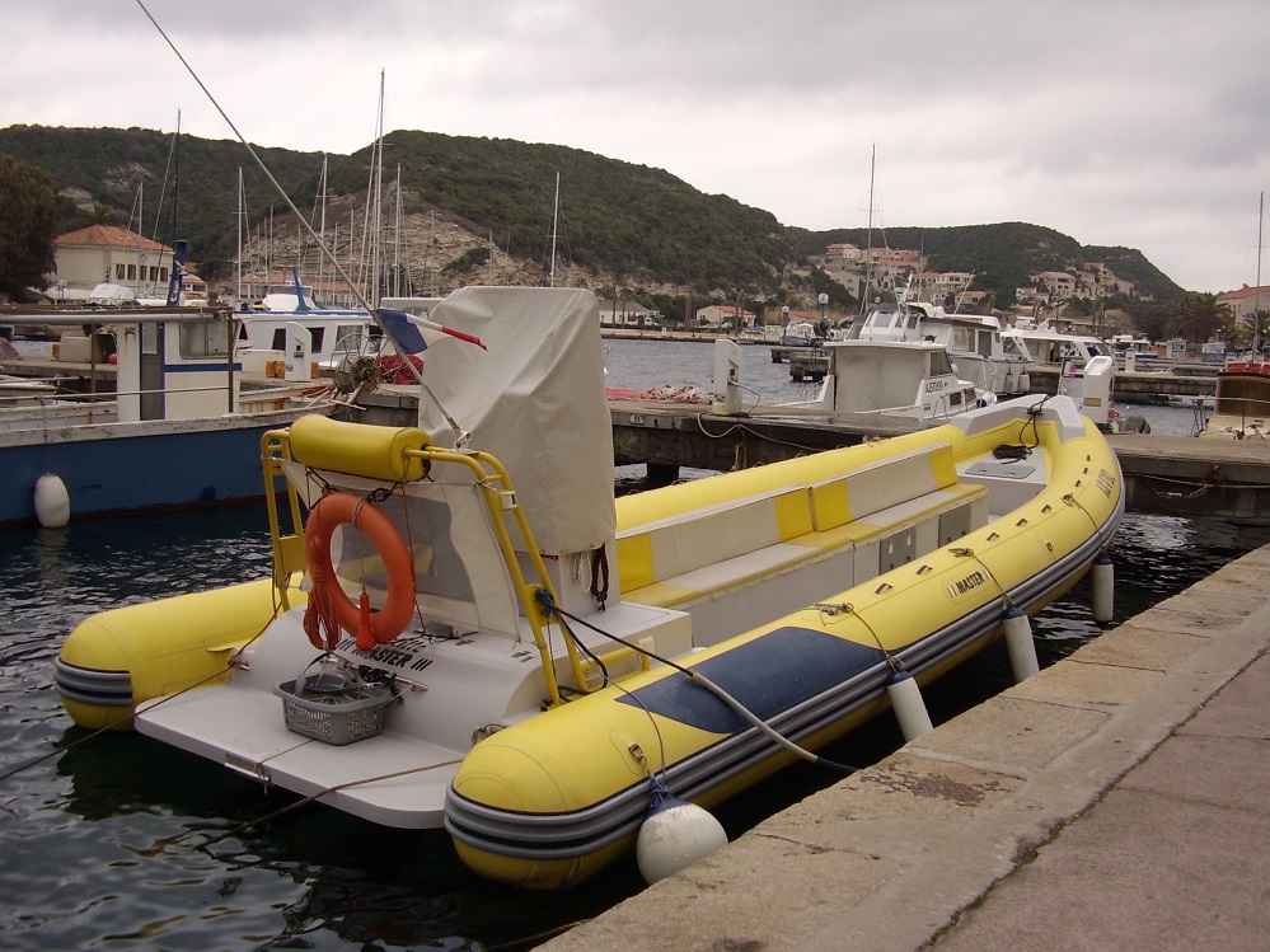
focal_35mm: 30
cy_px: 476
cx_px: 635
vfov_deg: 46.8
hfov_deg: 60.0
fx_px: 1101
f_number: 2.9
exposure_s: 1/125
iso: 71
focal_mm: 5.8
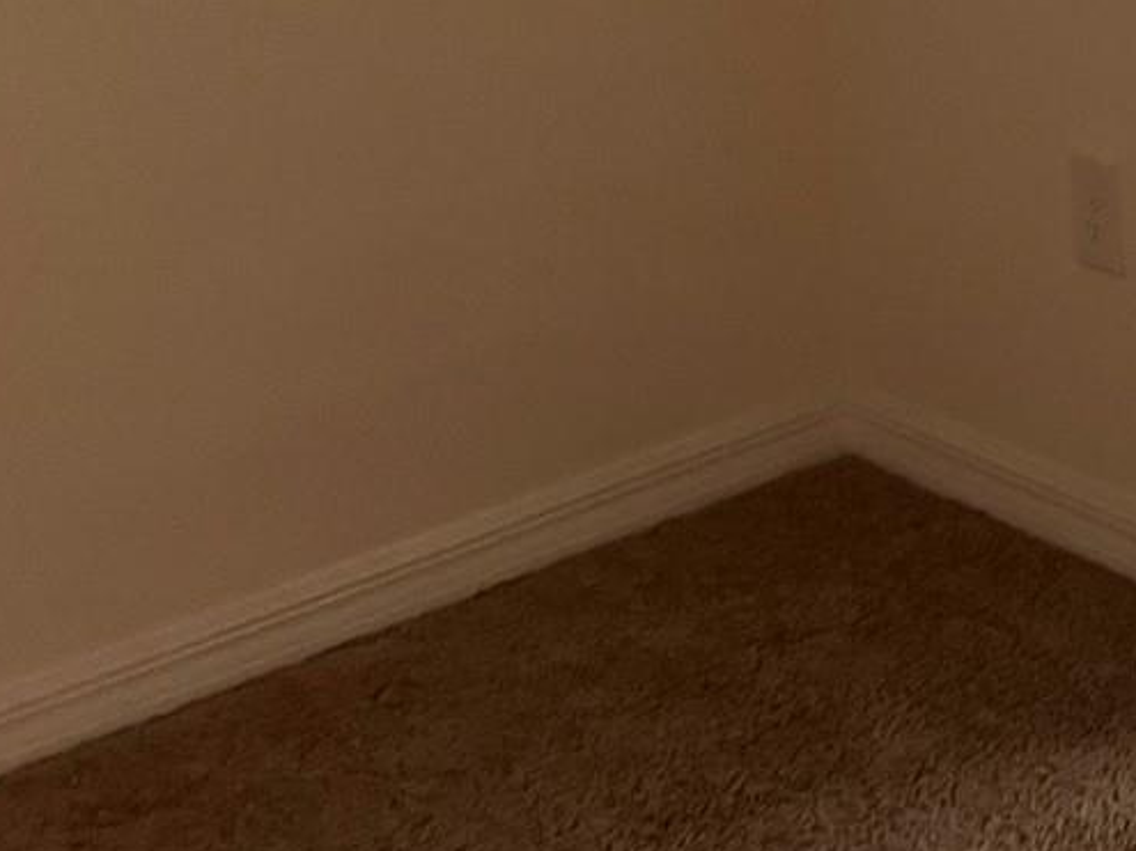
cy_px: -385
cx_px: 1769
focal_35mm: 84
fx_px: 2756
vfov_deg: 16.2
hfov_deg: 19.8
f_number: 1.5
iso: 125
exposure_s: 1/60
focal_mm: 5.7
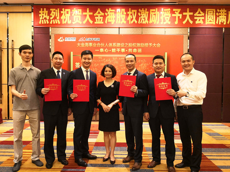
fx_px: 179
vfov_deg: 51.4
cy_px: 86
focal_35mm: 27
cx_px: 115
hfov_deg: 65.3
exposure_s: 1/33.3
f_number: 1.6
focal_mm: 3.95
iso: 250
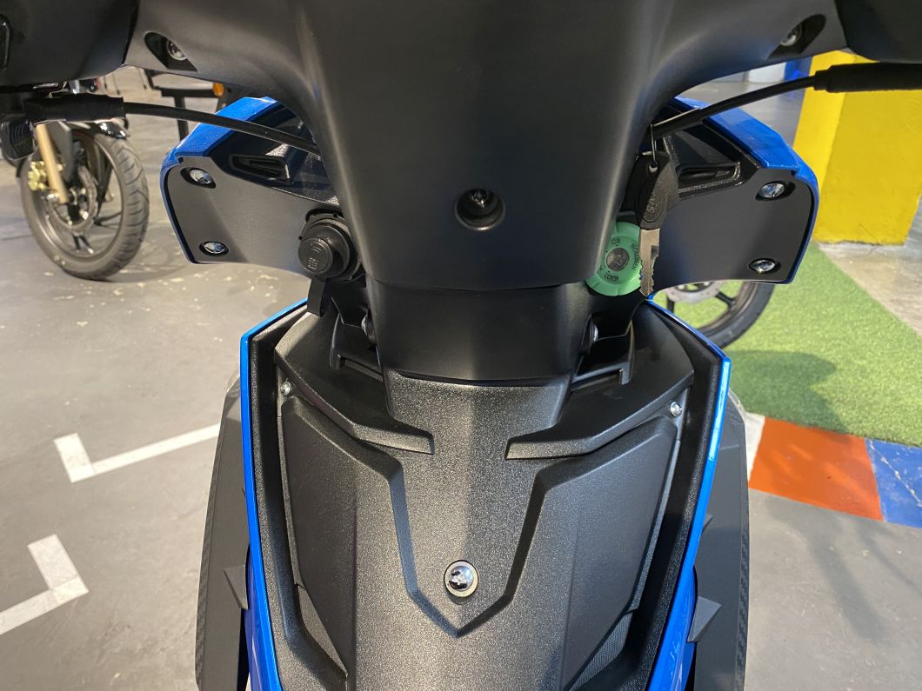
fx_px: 693
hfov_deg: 67.3
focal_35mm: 26
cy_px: 346
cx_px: 461
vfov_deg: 53.1
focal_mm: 4.25
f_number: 1.8
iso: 250
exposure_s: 1/50
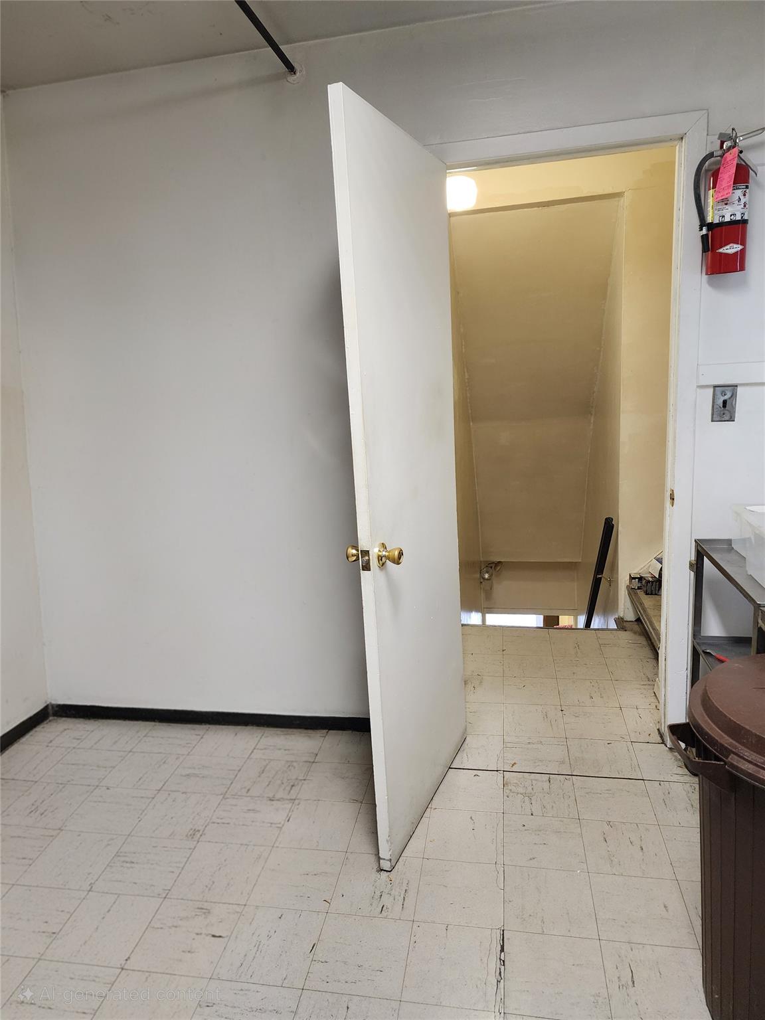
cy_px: 510
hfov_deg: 58.9
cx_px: 382
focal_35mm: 23
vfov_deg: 73.9
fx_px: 678
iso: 500
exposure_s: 1/120
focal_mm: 6.4
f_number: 1.8
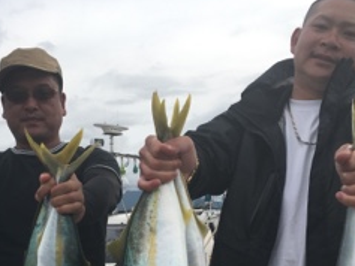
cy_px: 211
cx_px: 142
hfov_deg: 38.7
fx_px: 503
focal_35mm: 49
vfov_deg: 29.1
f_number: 2.2
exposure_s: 1/1538
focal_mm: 4.15
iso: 25
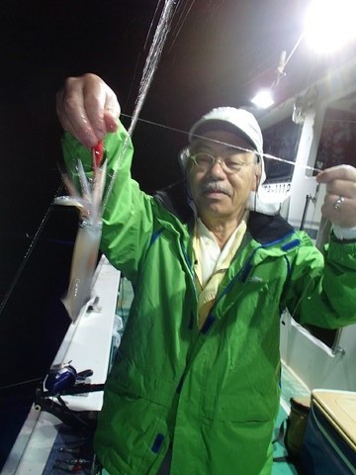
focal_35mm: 28
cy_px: 238
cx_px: 178
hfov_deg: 49.7
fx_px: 384
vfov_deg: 63.4
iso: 400
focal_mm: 5
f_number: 3.9
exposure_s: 1/30
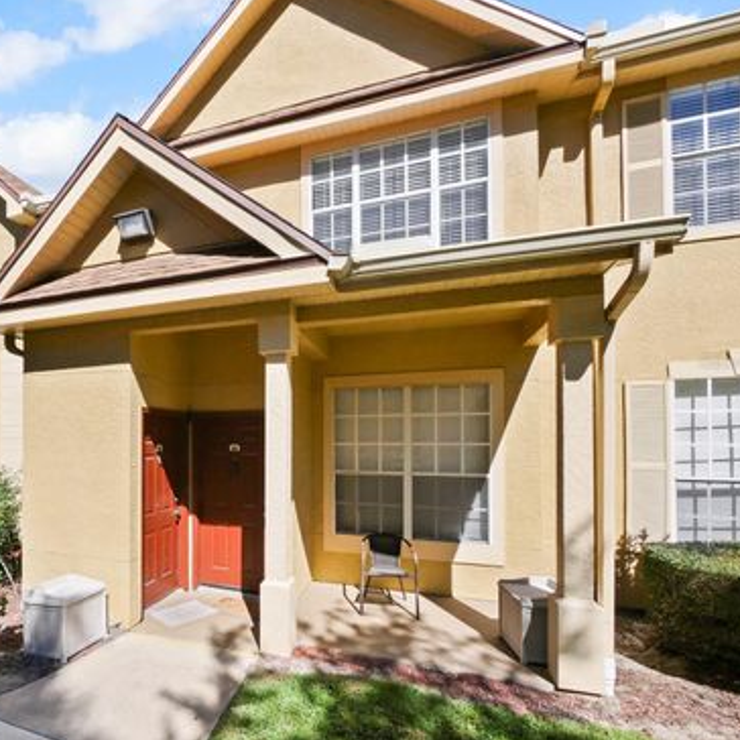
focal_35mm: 17
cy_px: 363
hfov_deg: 81.3
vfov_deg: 84.0
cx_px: 250
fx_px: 411
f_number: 9
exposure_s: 1/500
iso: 200
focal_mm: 7
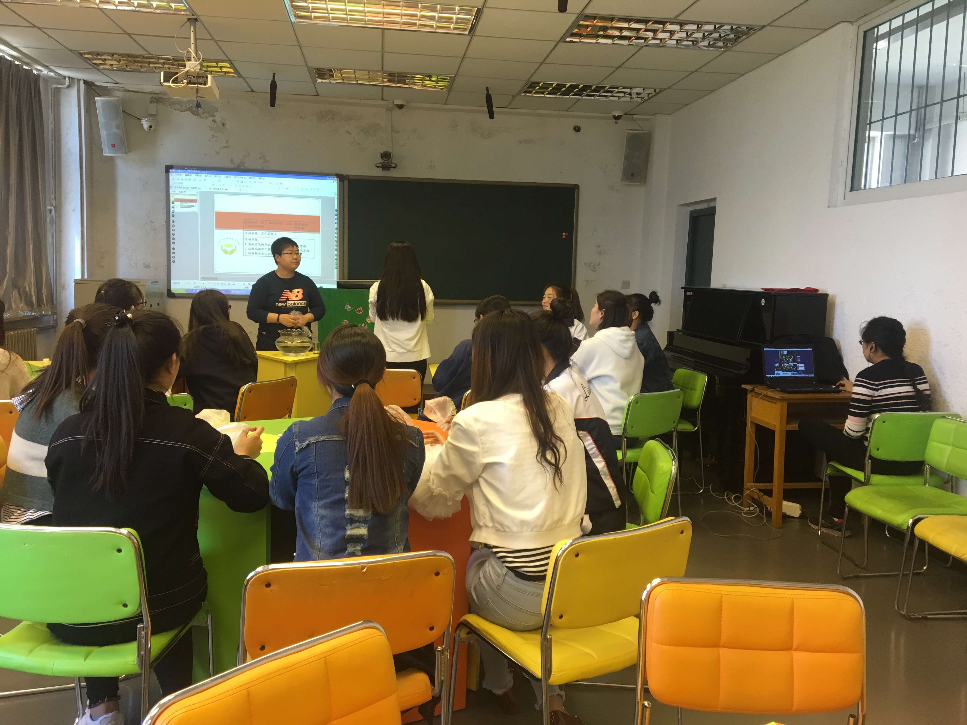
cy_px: 362
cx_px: 484
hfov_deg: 61.7
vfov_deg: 48.2
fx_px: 810
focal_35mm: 29
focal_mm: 4.15
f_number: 2.2
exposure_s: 1/33
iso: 50
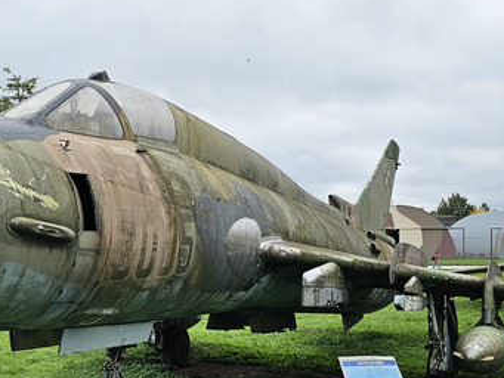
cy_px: 258
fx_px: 787
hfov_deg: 34.6
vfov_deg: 26.9
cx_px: 115
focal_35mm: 54
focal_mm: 6.3
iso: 10
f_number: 1.7
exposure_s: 1/382
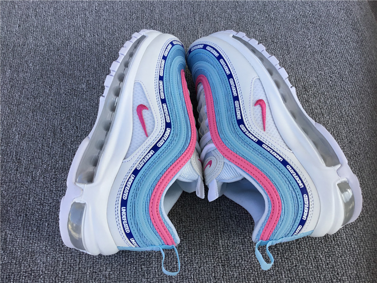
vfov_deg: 45.4
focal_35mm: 31
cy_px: 142
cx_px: 188
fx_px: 338
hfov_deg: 58.4
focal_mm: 3.3
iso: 25
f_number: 2.4
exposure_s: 1/259
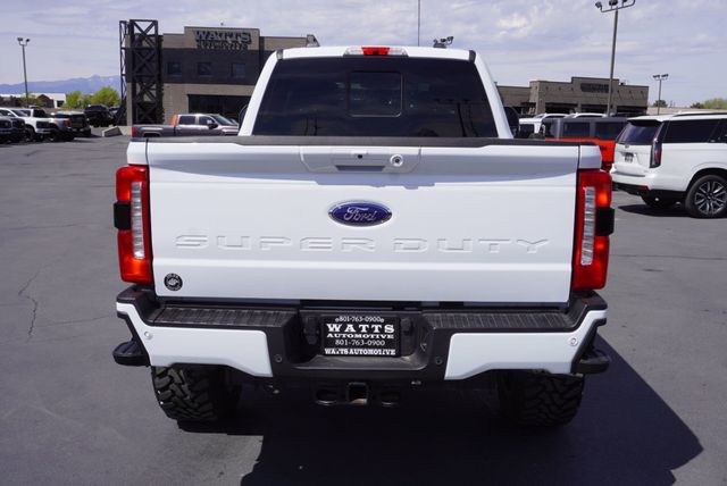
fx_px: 697
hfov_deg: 55.1
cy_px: 243
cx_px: 364
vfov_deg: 38.4
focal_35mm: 34
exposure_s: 1/250
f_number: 10
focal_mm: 23
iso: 100
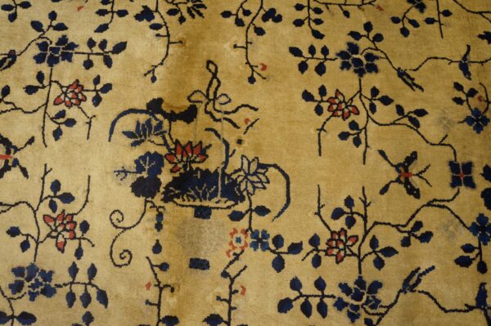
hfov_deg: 64.6
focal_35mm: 28
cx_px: 246
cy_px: 163
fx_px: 388
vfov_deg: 45.6
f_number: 4
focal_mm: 19
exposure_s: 1/60
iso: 800
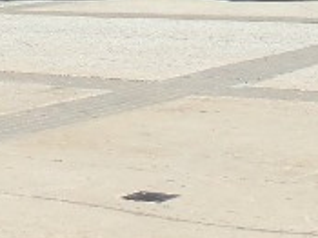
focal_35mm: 149
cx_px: -387
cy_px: -43
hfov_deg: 11.5
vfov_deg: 9.8
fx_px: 1368
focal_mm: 5.2
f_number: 8.6
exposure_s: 1/125
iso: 80
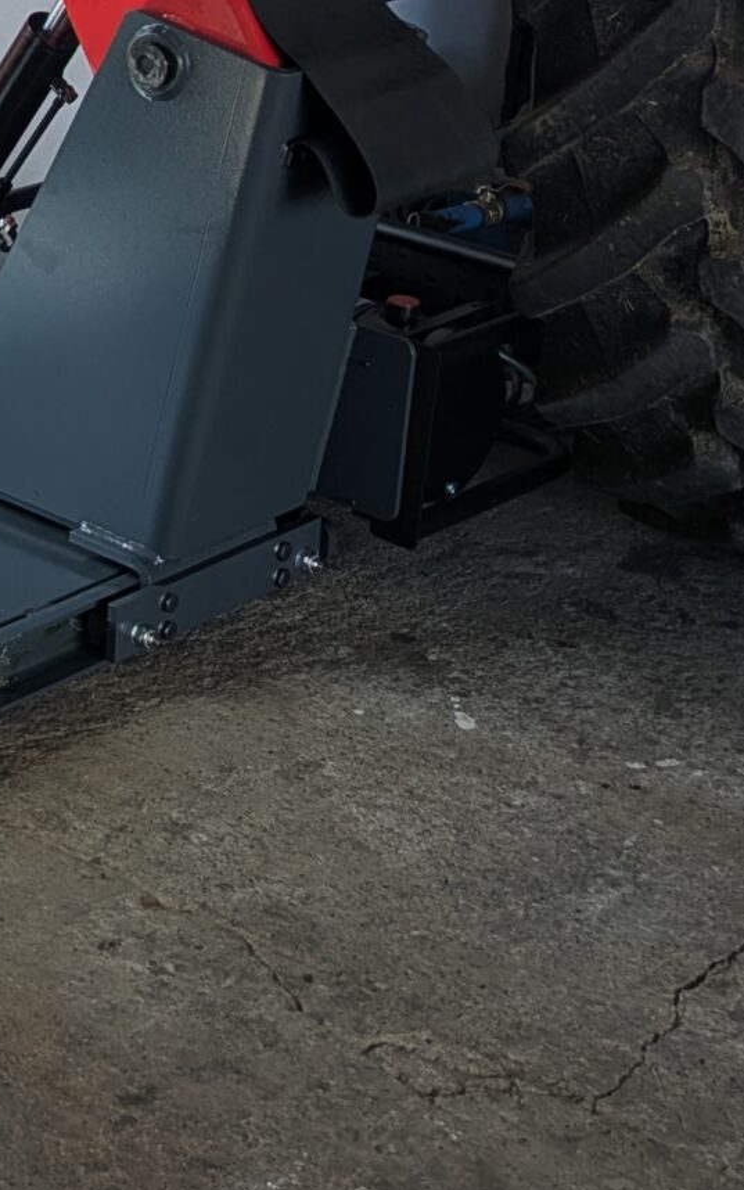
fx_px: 2563
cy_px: 212
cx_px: -466
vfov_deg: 25.6
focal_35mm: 79
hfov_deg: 15.0
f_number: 1.89
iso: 37
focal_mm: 5.43
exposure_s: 1/560
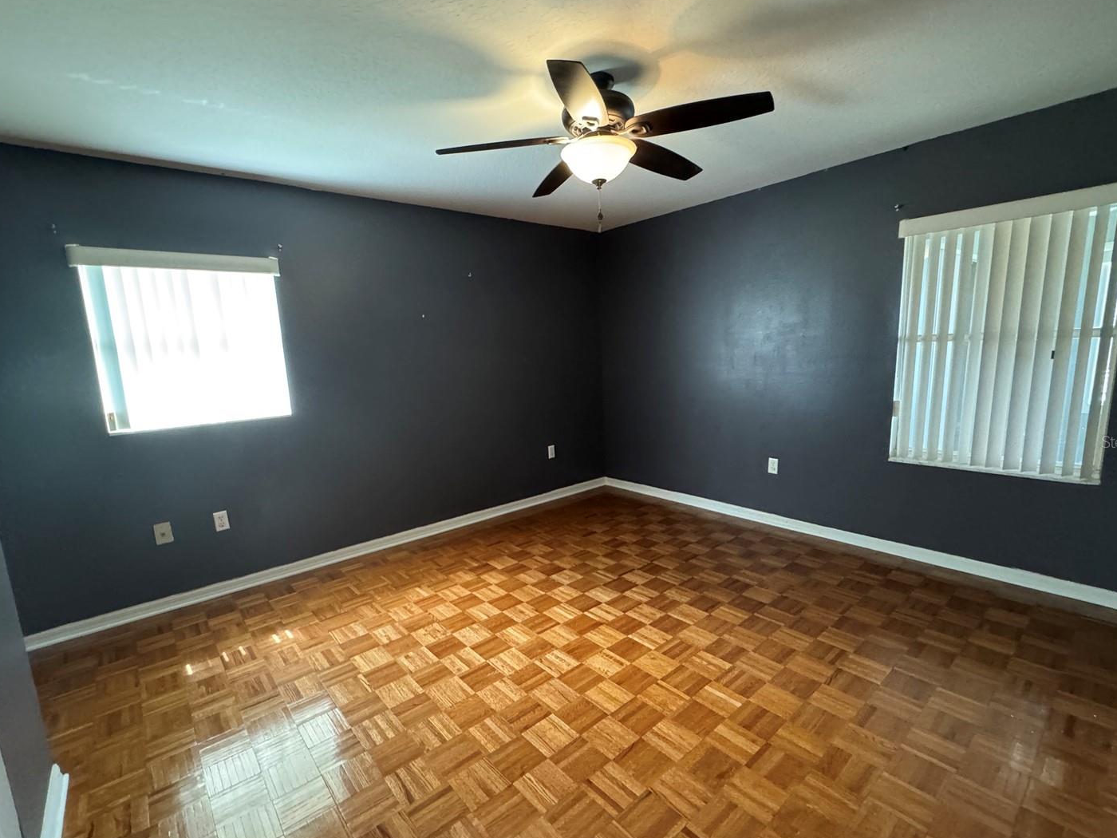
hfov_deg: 94.5
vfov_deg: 78.0
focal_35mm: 16
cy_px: 441
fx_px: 516
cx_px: 539
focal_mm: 2.22
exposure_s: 1/60
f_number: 2.2
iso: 1000
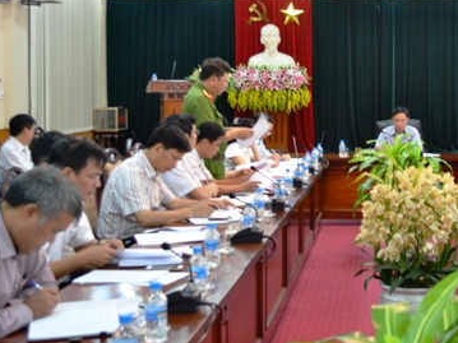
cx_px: 402
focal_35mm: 72
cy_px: 104
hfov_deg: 26.3
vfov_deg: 20.3
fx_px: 952
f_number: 4.5
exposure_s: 1/15
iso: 500
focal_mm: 28
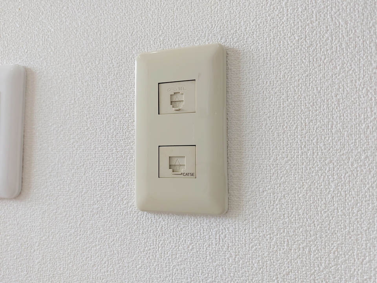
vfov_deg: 56.8
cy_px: 142
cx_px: 188
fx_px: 261
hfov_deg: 71.6
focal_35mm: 24
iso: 32
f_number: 1.8
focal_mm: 5.23
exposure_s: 1/30
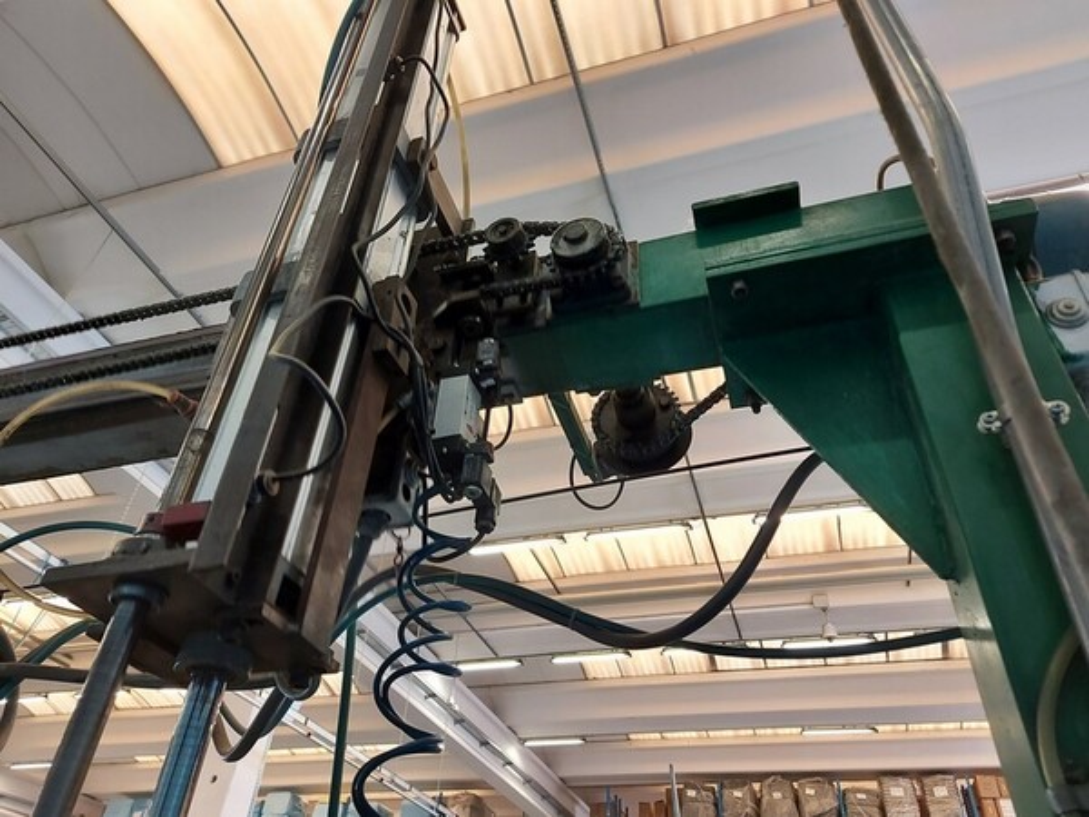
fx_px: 755
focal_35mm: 24
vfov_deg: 56.8
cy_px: 408
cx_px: 544
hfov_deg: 71.6
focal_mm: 5.23
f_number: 1.8
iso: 250
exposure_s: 1/60
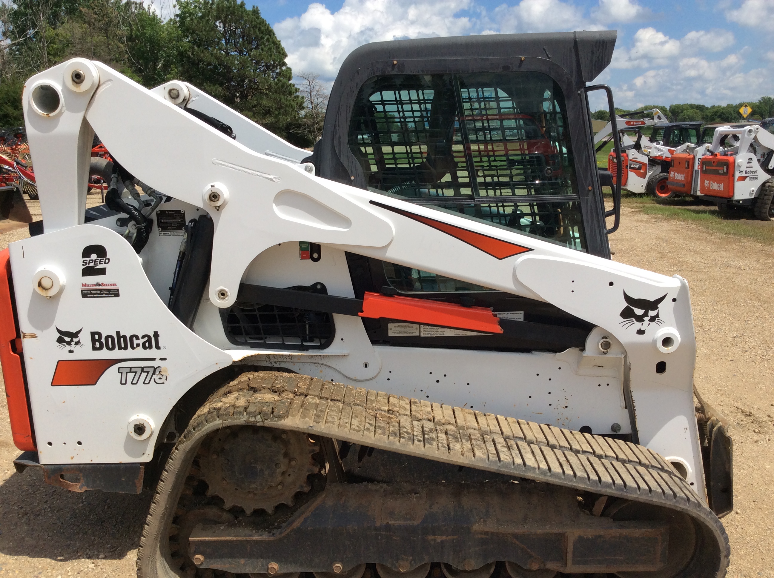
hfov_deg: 56.9
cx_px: 387
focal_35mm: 32
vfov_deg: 44.1
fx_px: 714
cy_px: 289
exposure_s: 1/2045
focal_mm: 3.3
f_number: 2.4
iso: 32
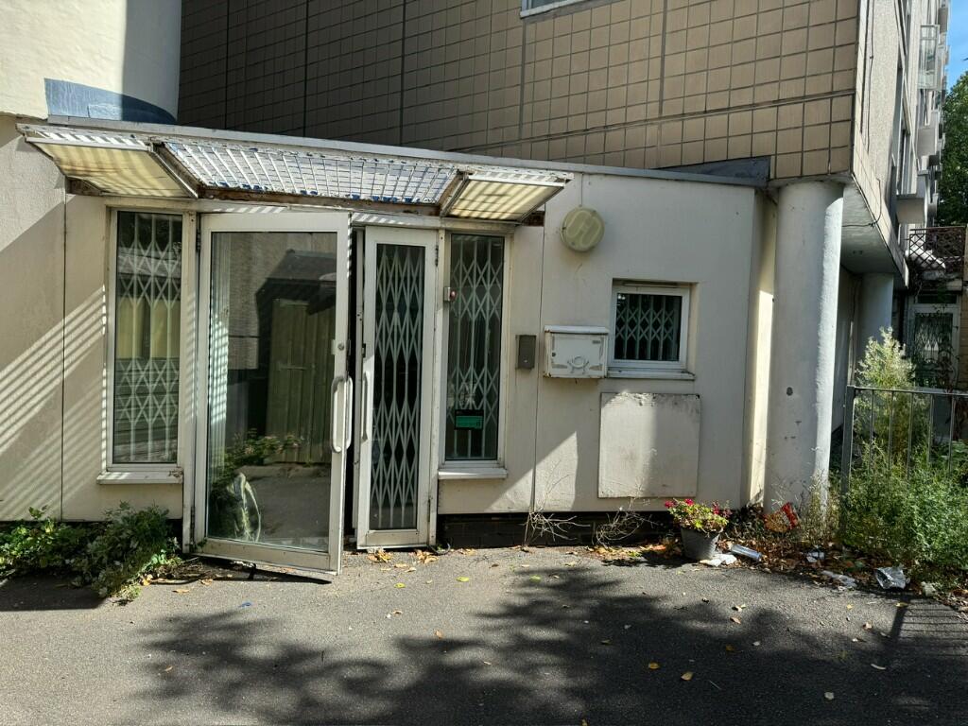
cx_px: 484
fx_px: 671
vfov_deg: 56.8
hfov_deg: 71.6
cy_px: 363
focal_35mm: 24
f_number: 1.78
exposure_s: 1/1524
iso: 80
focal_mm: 6.76
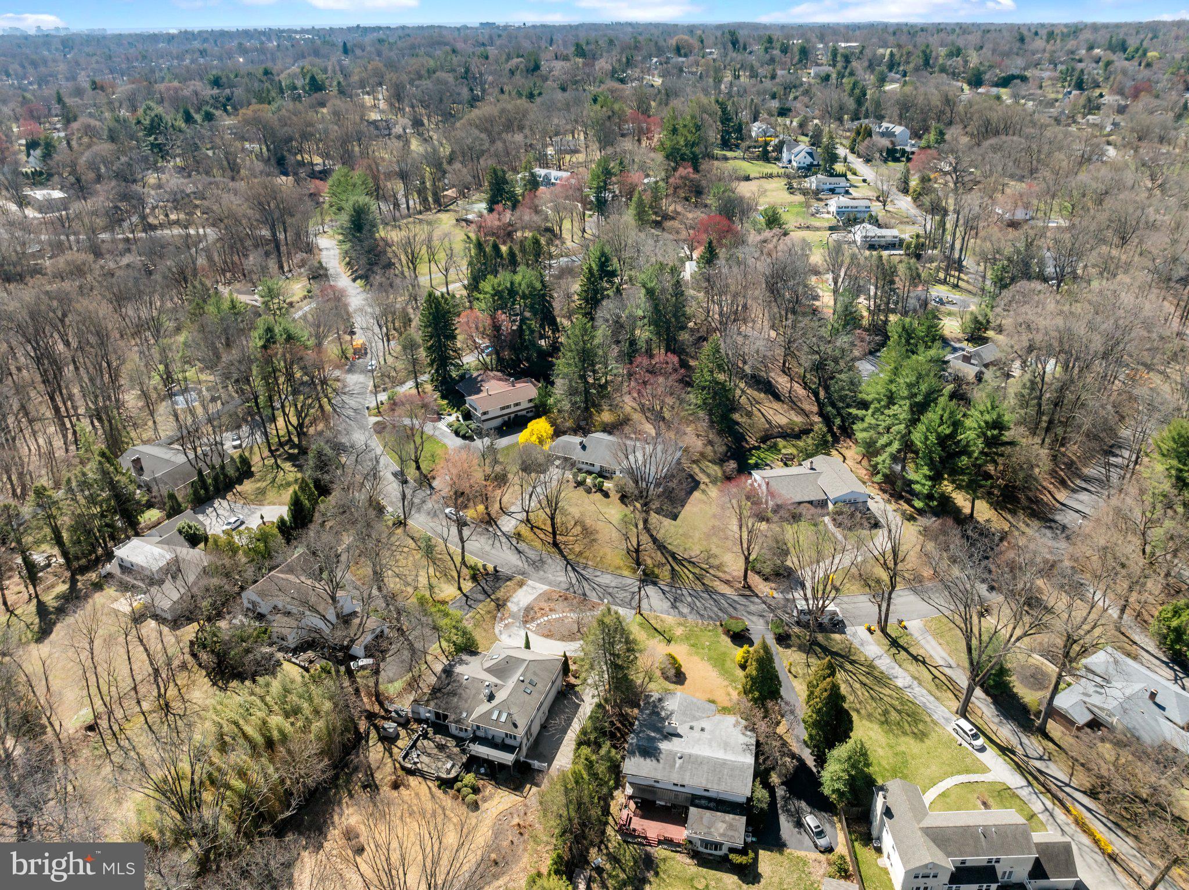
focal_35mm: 24
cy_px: 445
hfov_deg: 71.6
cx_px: 594
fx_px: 824
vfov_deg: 56.8
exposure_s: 1/2500
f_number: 2.8
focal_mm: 12.29
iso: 290
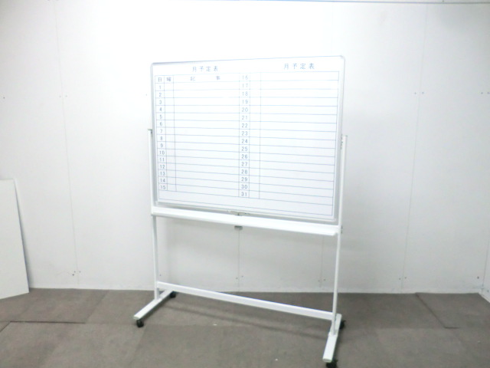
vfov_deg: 51.4
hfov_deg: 65.3
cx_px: 245
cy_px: 184
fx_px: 382
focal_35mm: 27
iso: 640
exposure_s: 1/60
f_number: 3.2
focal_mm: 4.9
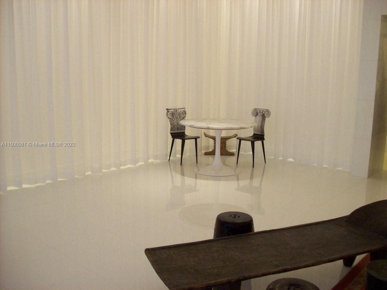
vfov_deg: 39.7
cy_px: 145
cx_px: 194
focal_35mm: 36
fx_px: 402
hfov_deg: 51.4
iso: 200
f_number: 2.7
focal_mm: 6
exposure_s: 1/87.5
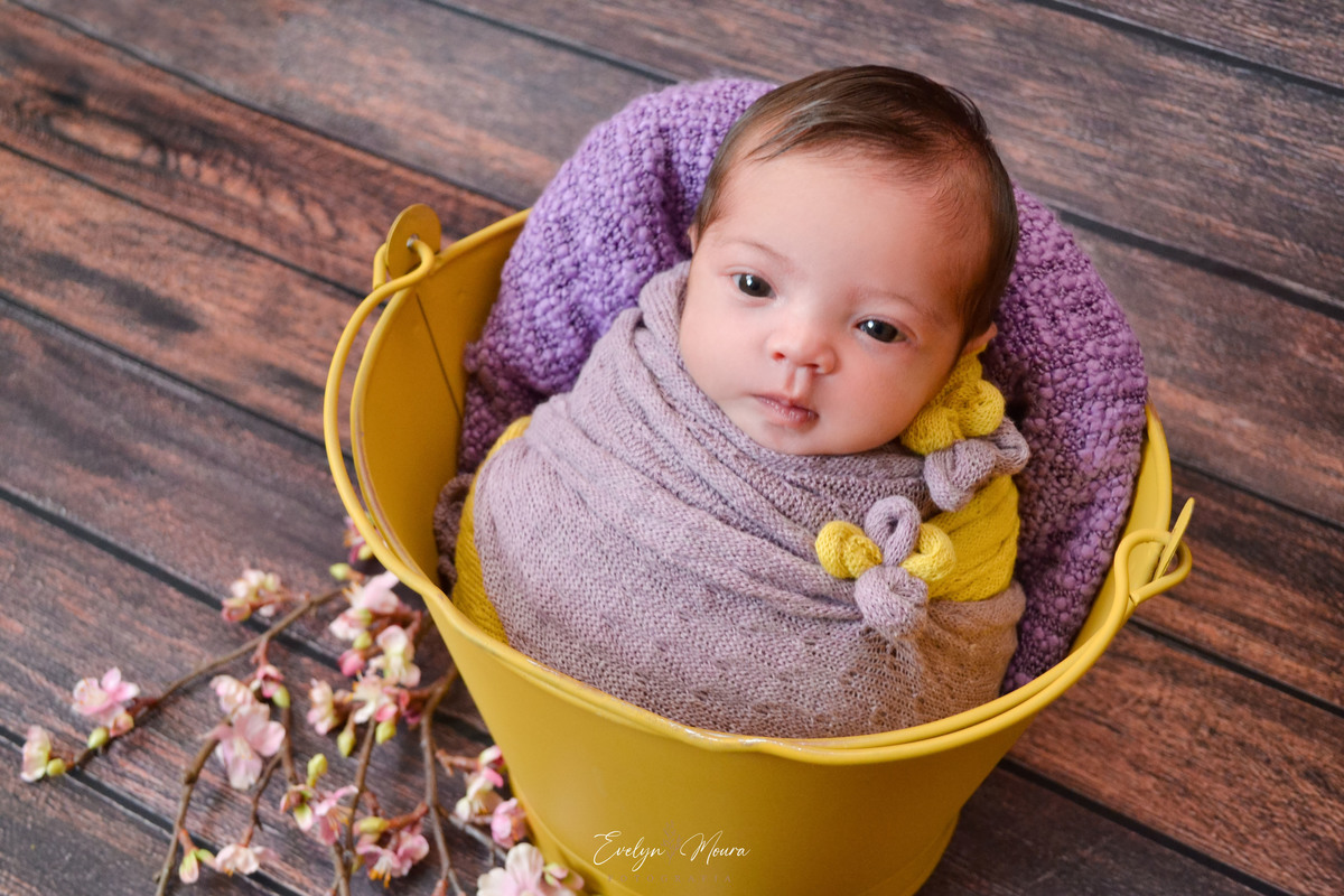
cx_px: 672
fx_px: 1568
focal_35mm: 42
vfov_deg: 31.9
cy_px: 448
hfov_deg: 46.4
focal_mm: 28
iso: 800
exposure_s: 1/40
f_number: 4.5
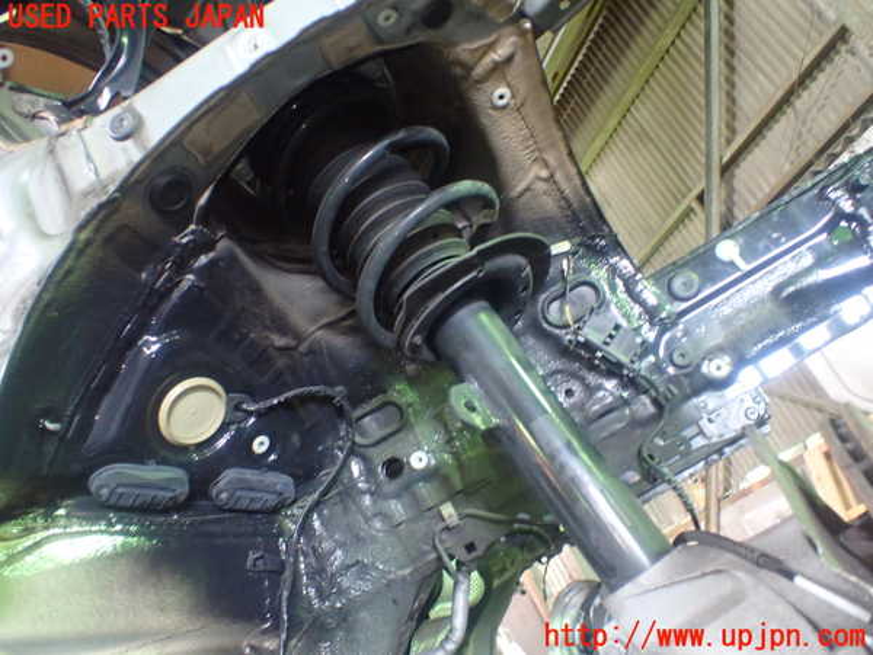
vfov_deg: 46.8
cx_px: 436
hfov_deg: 60.0
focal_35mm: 30
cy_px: 328
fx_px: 757
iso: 800
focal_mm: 5.4
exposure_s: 1/50
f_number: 2.3
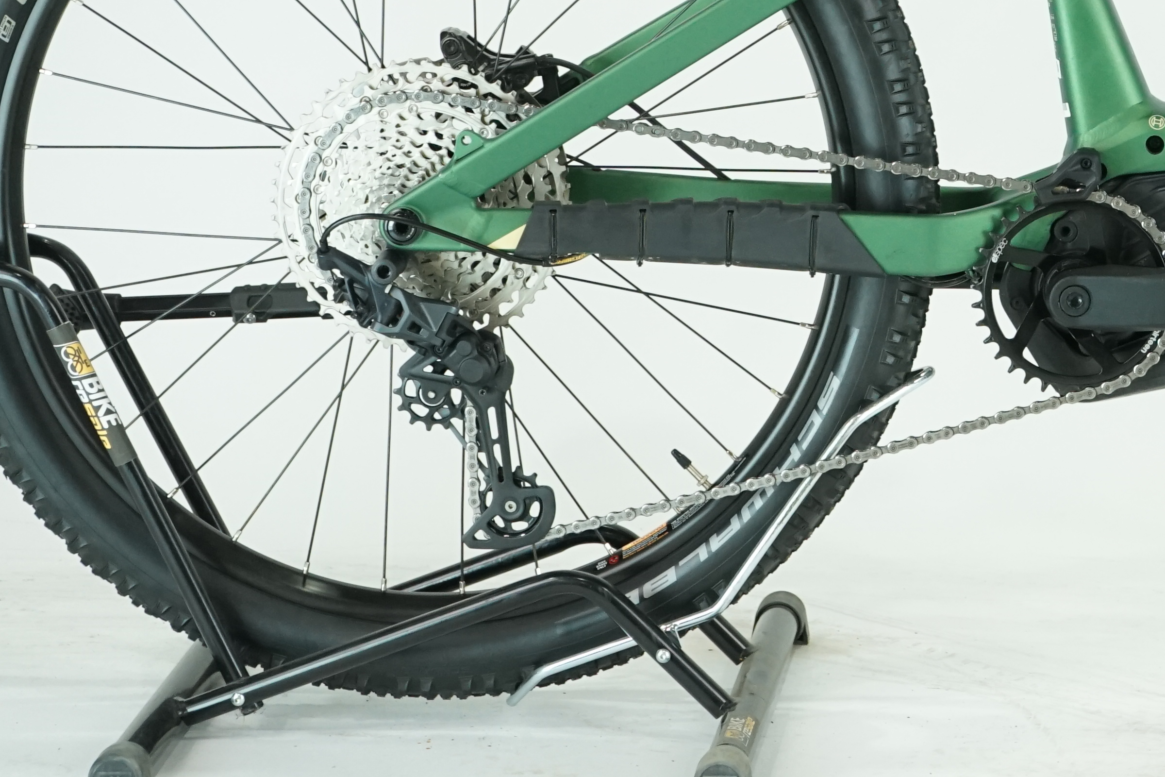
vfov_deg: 9.7
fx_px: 4530
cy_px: -162
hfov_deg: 14.3
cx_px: 1330
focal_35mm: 140
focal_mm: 56
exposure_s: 1/200
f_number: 5.6
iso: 1600
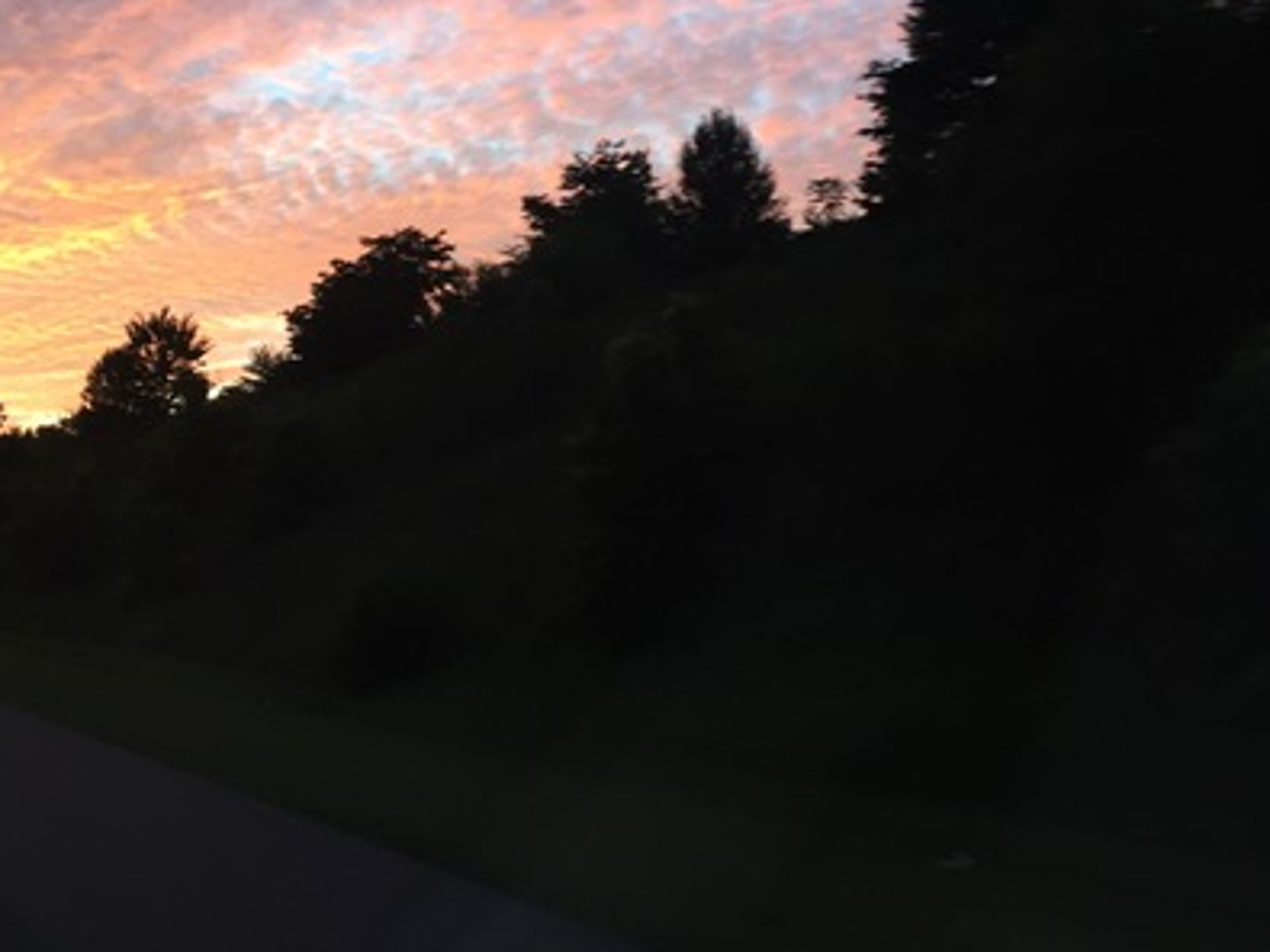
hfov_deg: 40.2
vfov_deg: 30.3
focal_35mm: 47
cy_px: 232
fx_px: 1724
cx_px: 482
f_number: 2.2
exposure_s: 1/30
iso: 32
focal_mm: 4.15
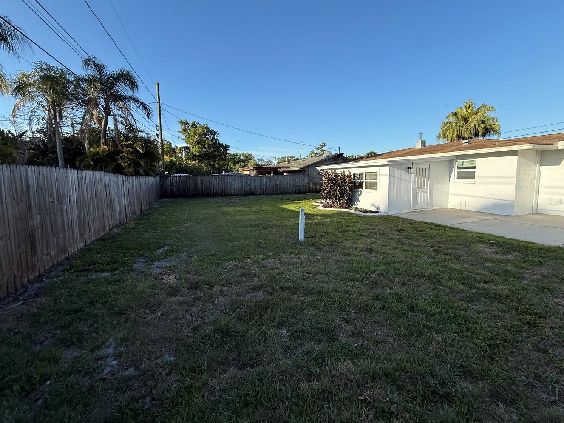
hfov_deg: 98.2
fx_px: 244
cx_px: 282
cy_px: 201
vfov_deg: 81.7
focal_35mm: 15
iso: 64
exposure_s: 1/1167
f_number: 2.2
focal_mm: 2.22
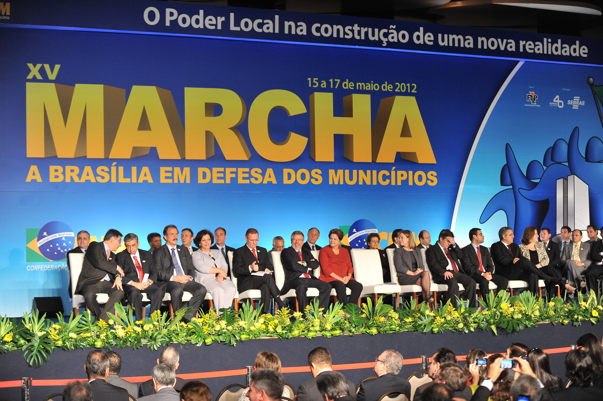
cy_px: 200
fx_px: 1339
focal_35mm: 80
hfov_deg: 25.4
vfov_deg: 17.0
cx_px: 302
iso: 1600
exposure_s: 1/125
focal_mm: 80
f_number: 3.2
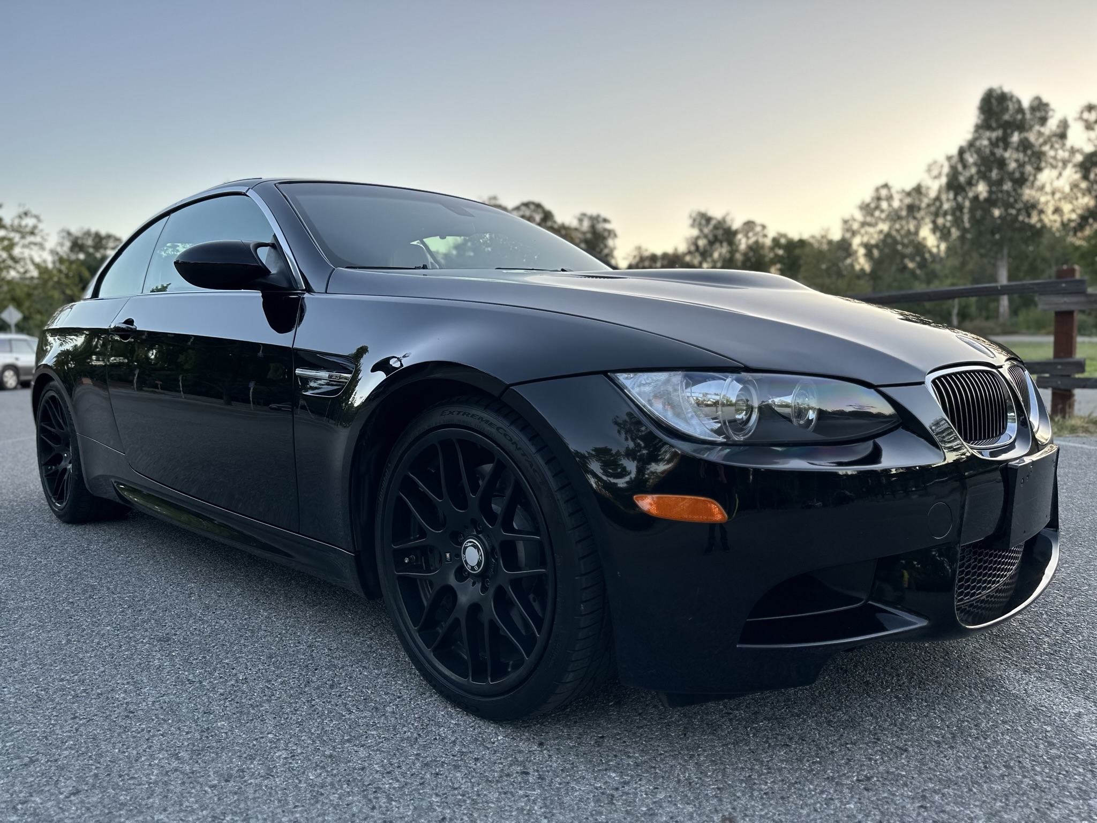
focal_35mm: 24
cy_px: 412
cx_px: 548
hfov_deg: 71.6
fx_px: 761
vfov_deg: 56.8
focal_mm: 6.86
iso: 80
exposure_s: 1/452
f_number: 1.78
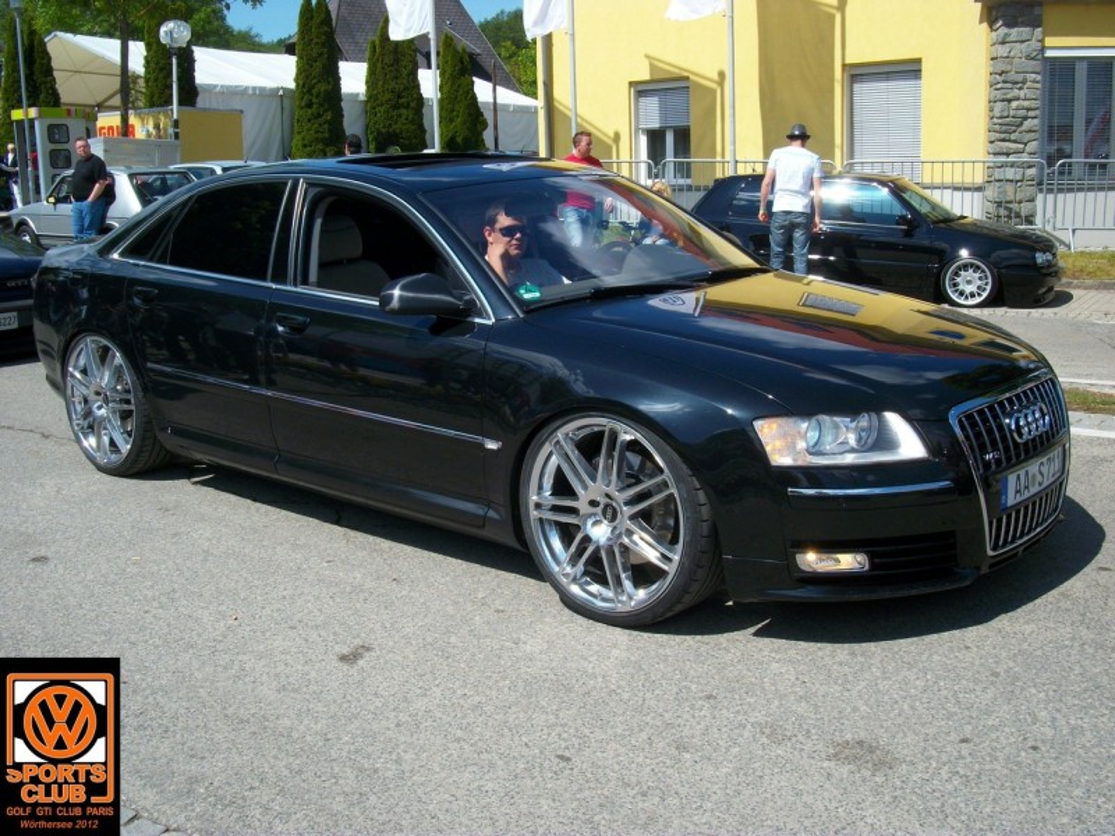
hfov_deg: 44.8
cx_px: 558
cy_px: 418
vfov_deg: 34.3
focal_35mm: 42
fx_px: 1353
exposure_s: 1/298
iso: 80
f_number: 6.3
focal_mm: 7.1
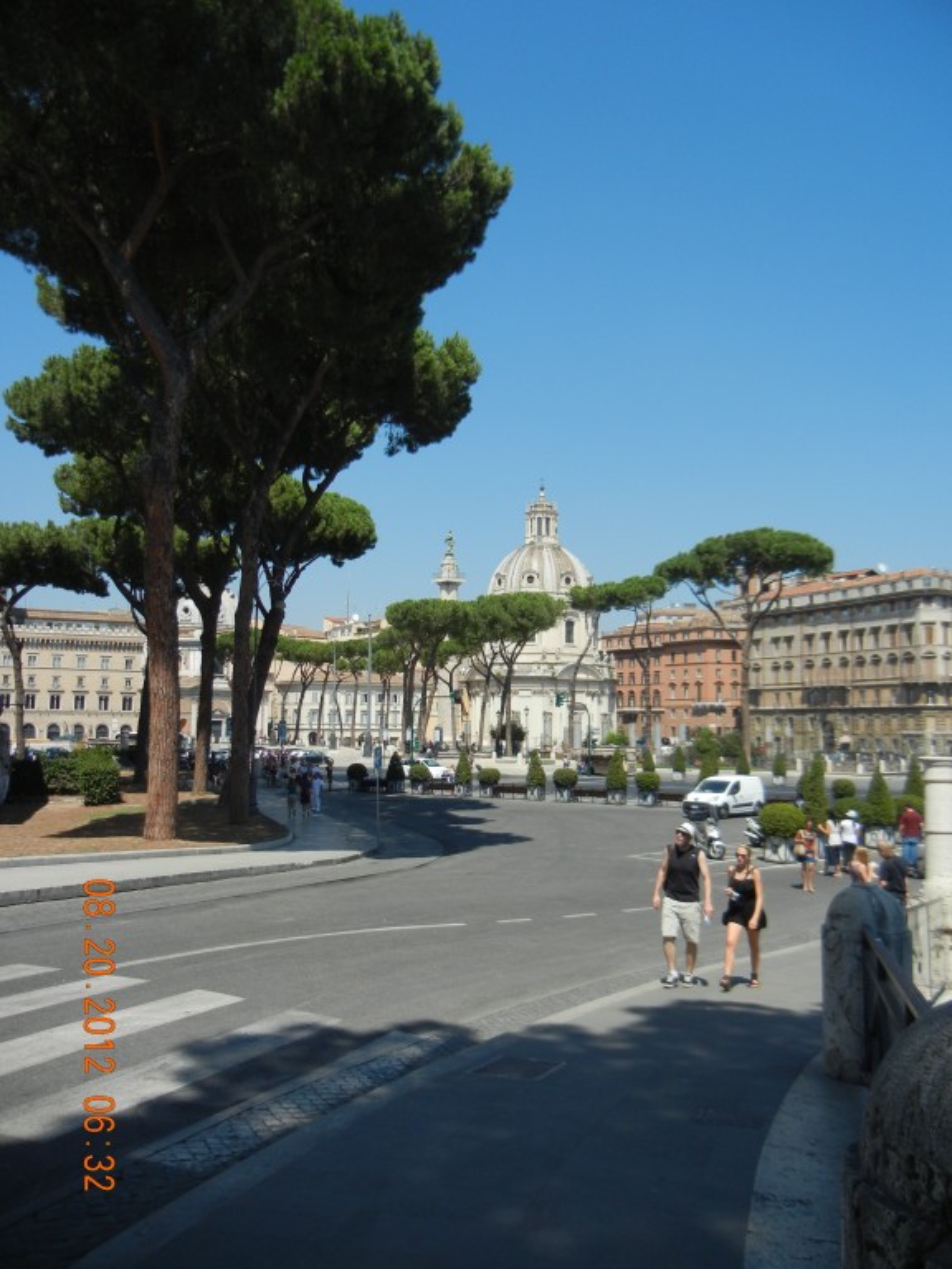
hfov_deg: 46.8
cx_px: 476
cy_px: 634
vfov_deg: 60.0
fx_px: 1100
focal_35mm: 30
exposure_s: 1/408
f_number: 7
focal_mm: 5.4
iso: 160
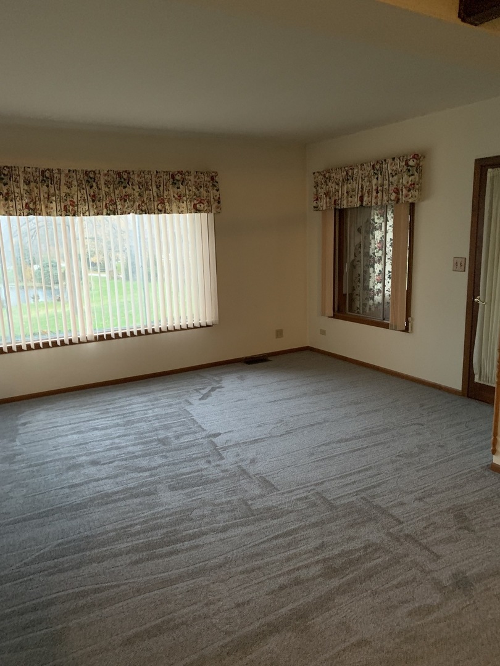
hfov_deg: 53.1
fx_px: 501
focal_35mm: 26
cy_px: 333
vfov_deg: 67.3
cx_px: 250
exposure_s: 1/30
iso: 640
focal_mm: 4.25
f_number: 1.8
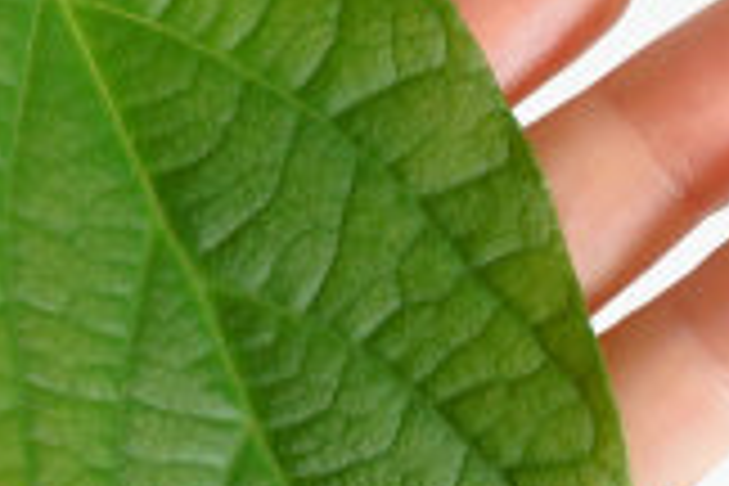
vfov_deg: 5.1
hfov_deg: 7.7
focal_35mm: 267
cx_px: 171
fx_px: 5404
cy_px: 428
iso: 400
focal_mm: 47
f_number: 7.1
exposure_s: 1/15
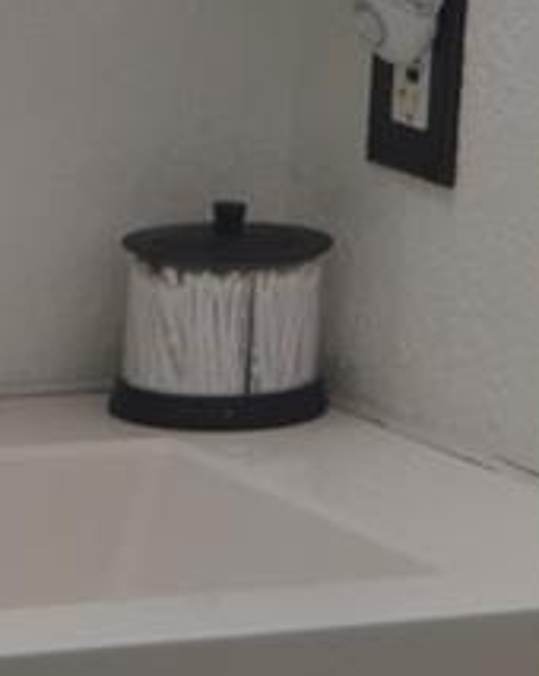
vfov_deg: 7.6
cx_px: -585
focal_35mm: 254
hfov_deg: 5.9
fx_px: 5072
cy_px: -89
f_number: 5.6
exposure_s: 1/125
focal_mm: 32
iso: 280
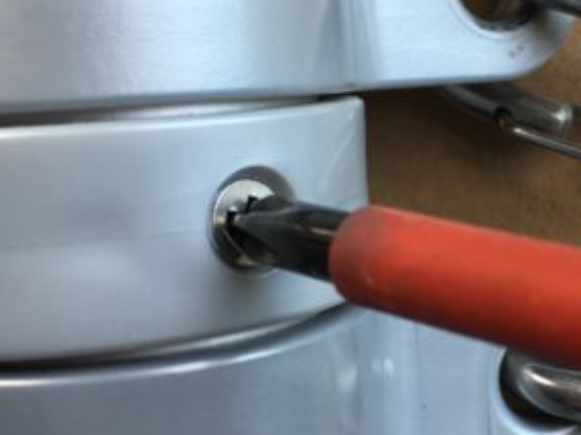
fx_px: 1191
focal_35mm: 71
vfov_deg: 20.7
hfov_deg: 26.8
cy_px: 198
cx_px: 488
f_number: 2.2
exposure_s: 1/60
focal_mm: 4.15
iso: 32
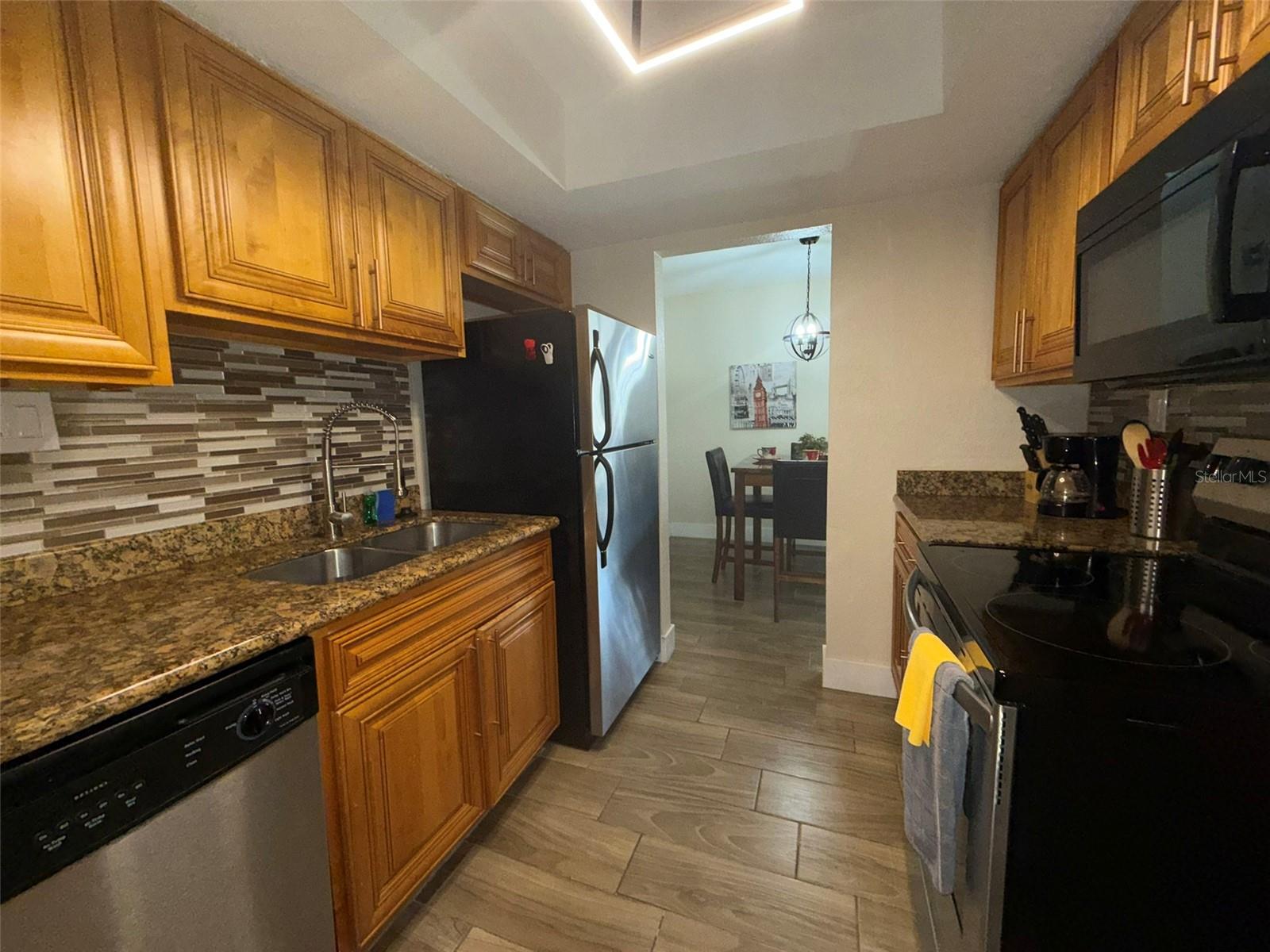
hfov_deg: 102.1
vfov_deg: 85.7
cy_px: 476
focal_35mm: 14
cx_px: 635
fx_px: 514
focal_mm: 2.22
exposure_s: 1/60
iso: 100
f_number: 2.2
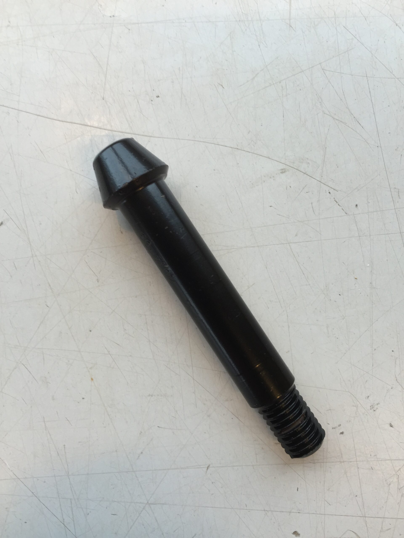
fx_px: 451
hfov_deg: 48.2
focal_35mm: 29
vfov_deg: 61.7
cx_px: 202
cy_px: 269
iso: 32
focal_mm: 4.15
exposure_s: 1/60
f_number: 2.2
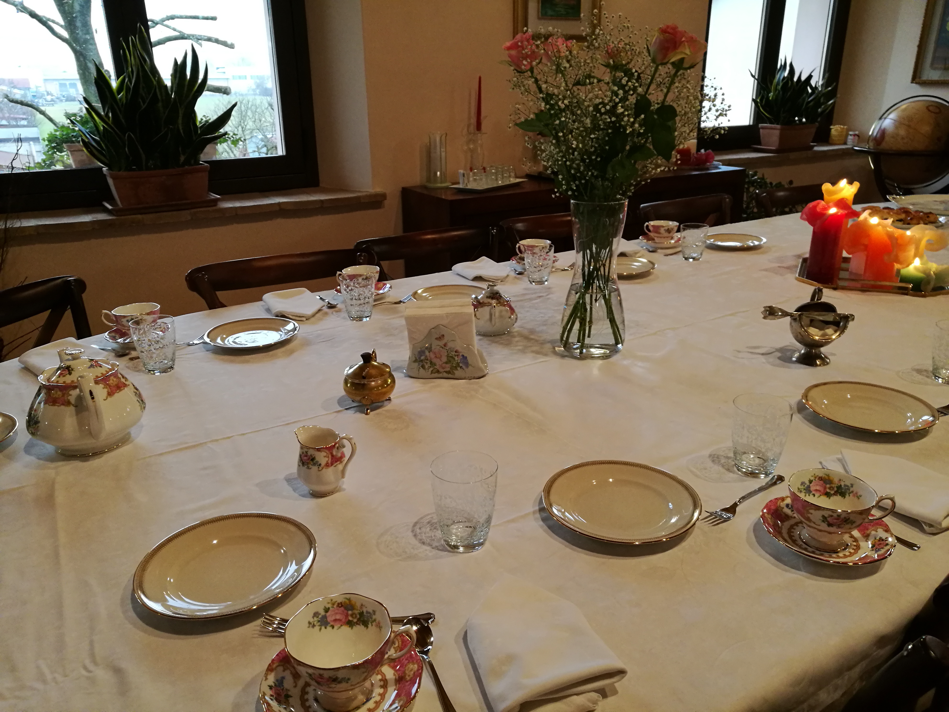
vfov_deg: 51.4
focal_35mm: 27
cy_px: 356
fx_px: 740
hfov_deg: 65.3
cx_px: 474
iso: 250
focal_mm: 4.5
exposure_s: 1/33.3
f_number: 2.2
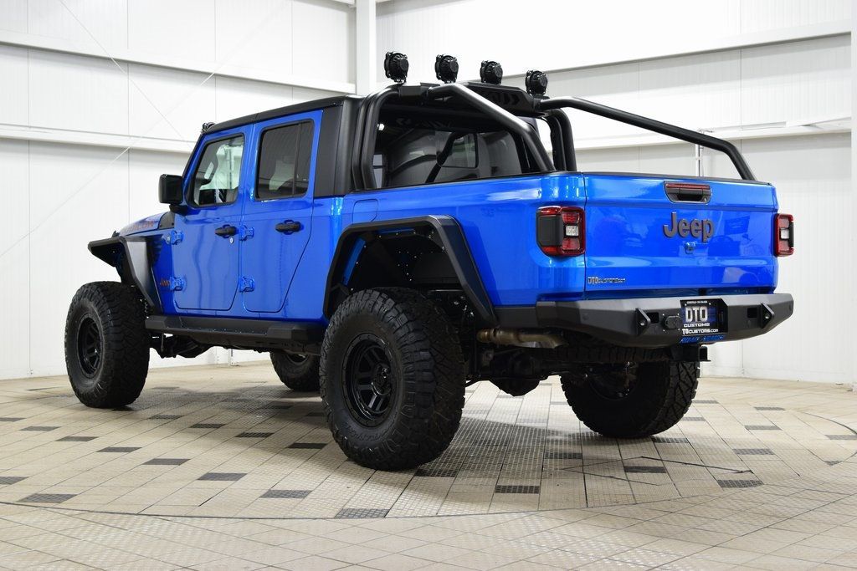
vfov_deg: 25.8
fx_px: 1250
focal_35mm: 52
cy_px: 286
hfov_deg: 37.8
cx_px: 428
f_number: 6.3
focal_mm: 35
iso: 720
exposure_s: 1/15
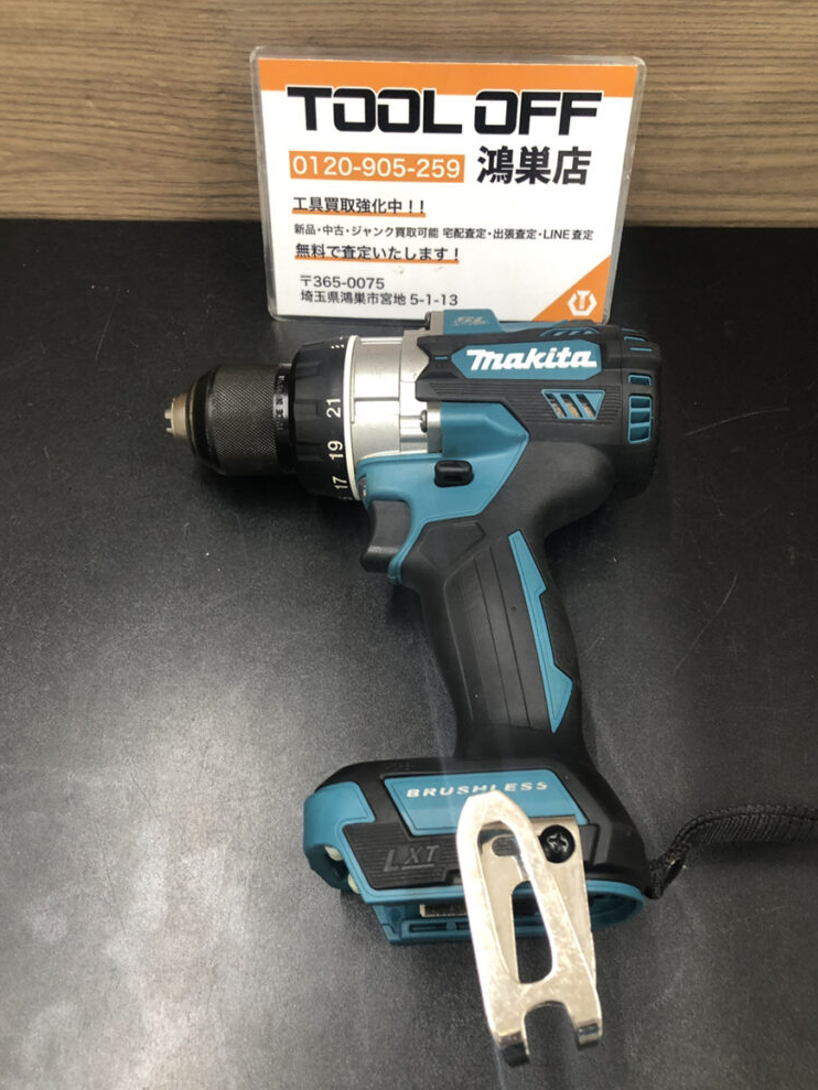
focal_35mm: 29
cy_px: 561
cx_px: 411
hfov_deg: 48.2
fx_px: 914
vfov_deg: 61.6
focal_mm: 3.99
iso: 40
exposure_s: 1/20
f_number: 1.8
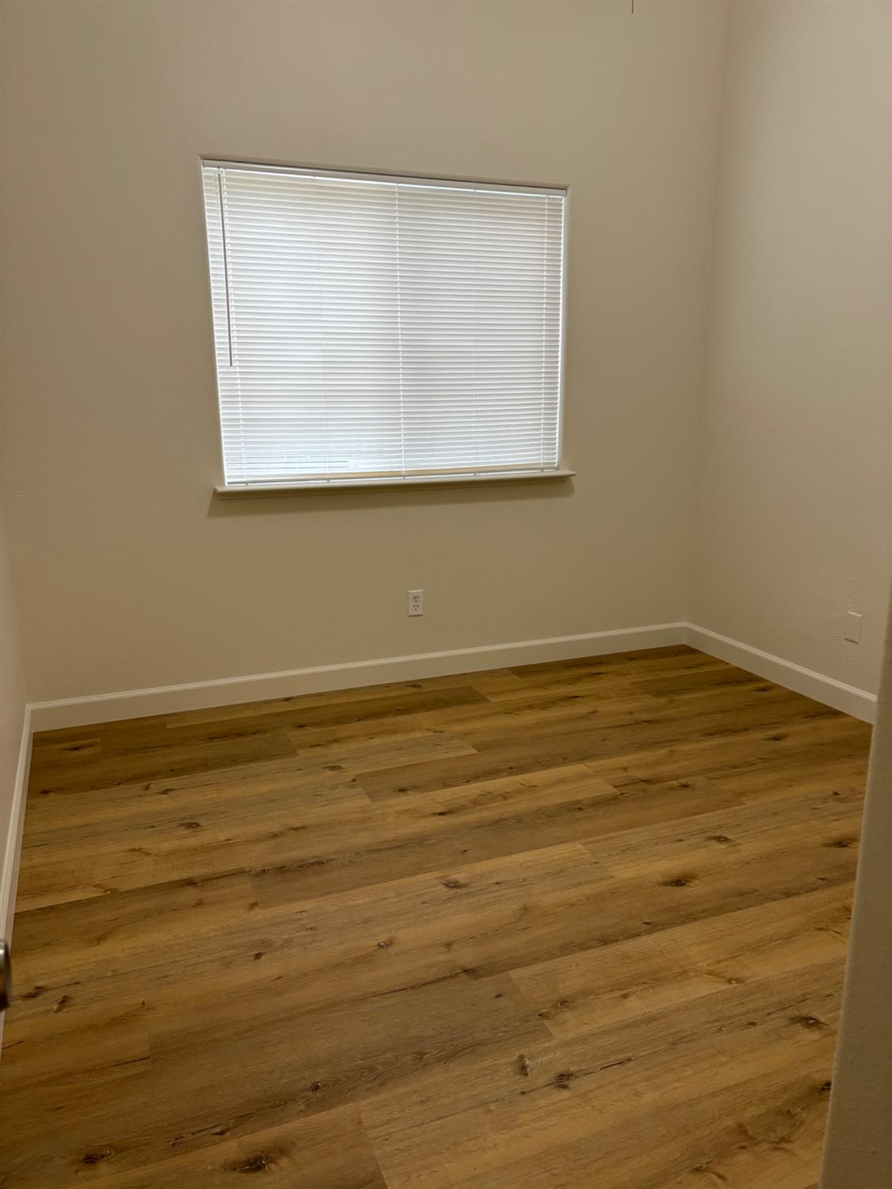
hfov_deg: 53.1
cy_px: 594
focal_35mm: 26
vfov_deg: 67.3
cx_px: 446
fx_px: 893
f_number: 1.6
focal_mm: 5.96
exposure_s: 1/60
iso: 125
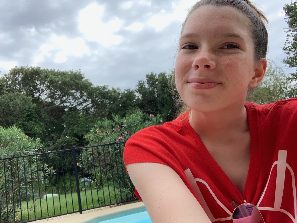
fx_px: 275
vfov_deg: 44.2
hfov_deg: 56.8
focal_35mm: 32
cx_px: 148
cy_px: 112
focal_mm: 2.87
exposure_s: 1/271
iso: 16
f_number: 2.2
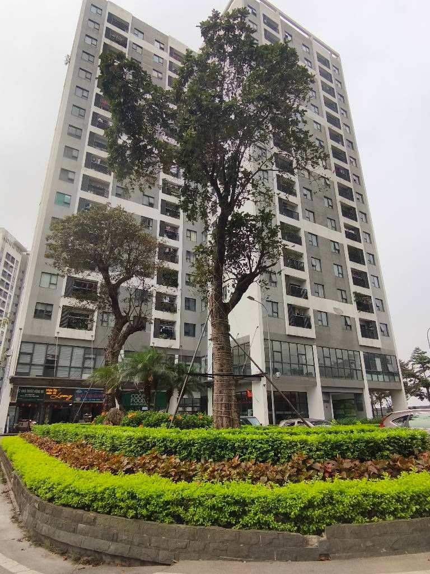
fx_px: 364
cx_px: 215
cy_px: 287
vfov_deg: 76.4
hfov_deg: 61.1
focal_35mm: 22
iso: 50
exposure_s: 1/882
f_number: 2.2
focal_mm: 1.91
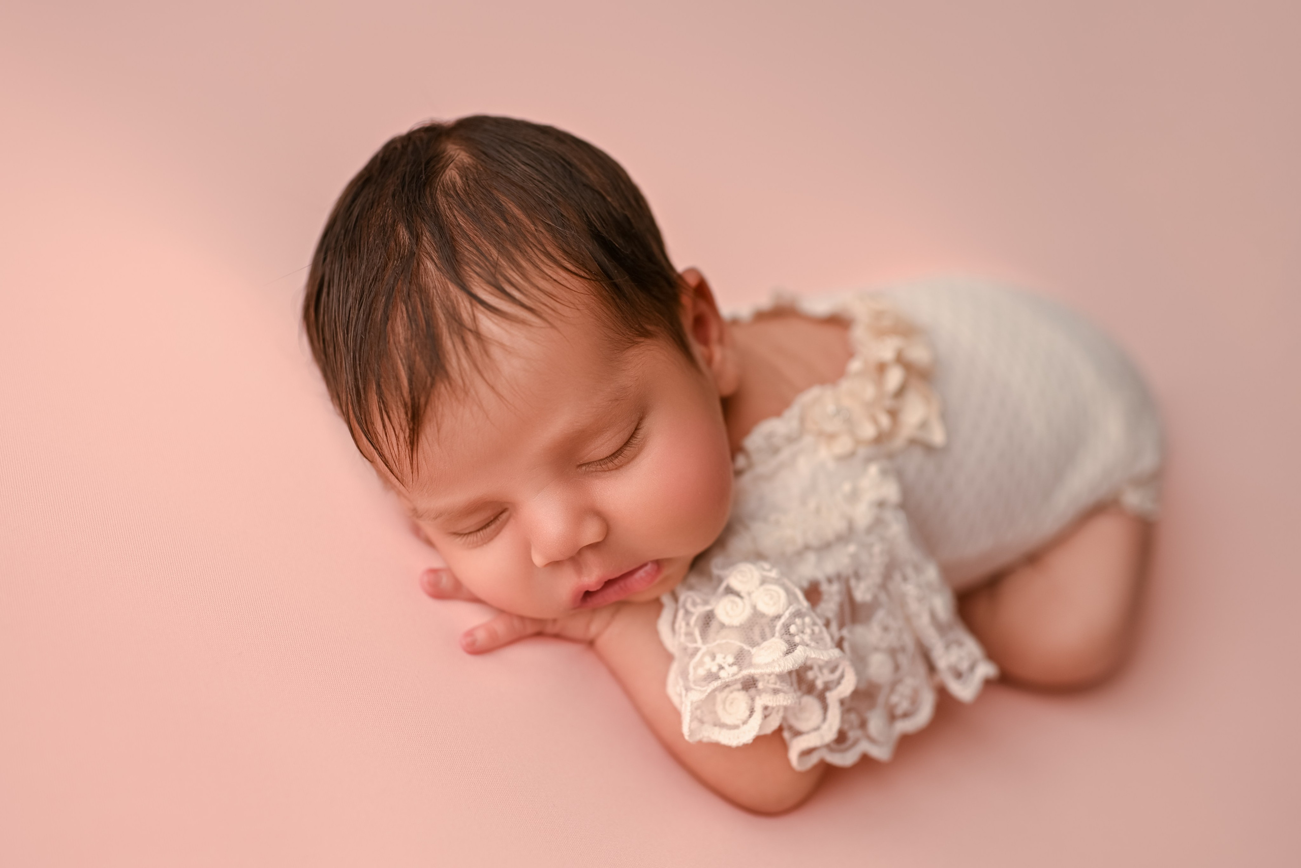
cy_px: 434
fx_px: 1265
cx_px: 650
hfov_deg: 54.4
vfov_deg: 37.9
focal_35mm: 35
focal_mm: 35
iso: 100
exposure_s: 1/200
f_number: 2.5
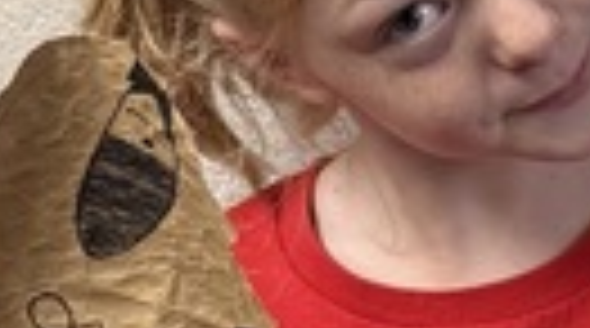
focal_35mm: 205
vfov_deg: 5.6
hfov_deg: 9.3
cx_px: 1450
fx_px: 3200
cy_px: 903
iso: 250
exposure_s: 1/60
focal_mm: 6.76
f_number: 1.78
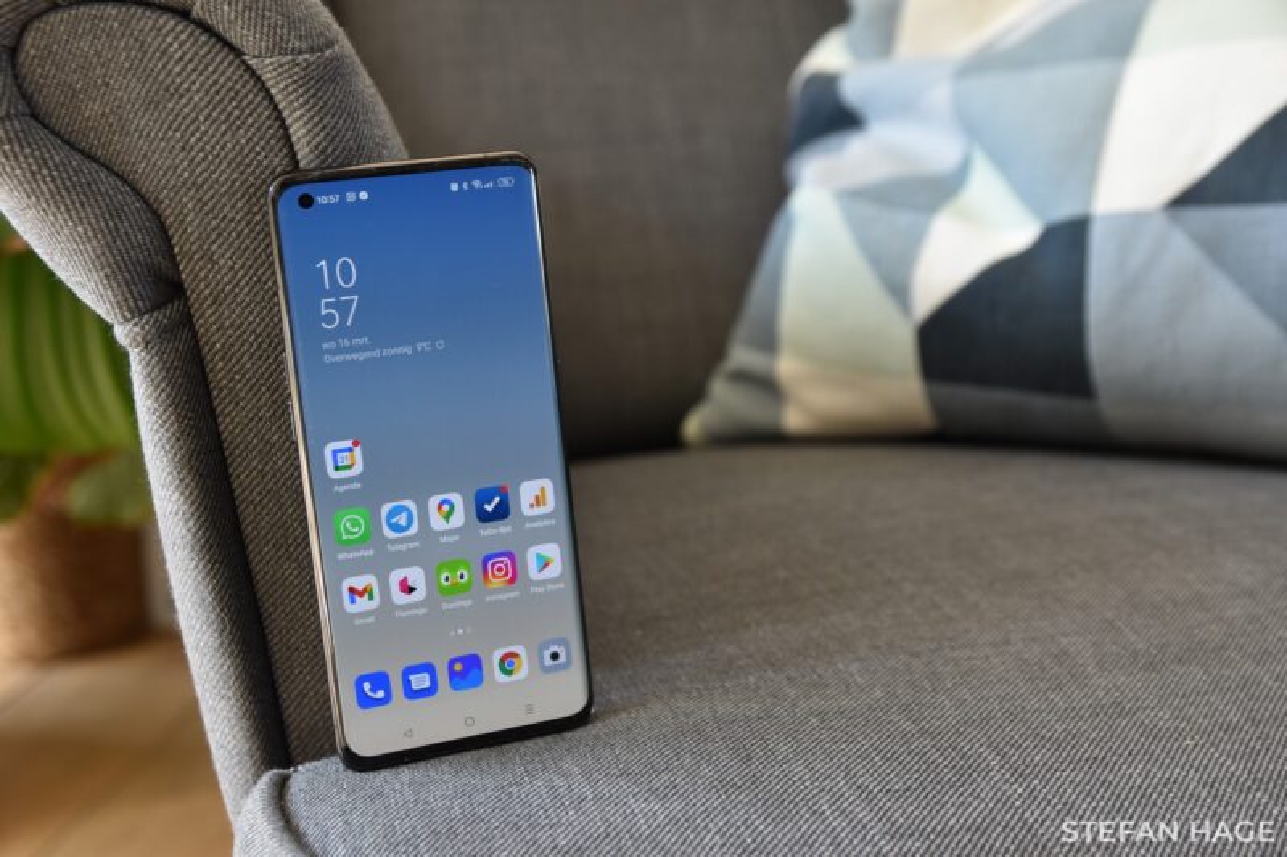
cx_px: 644
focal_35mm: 51
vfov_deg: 26.5
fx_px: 1823
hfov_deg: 38.9
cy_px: 428
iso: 400
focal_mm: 34
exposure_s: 1/60
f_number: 4
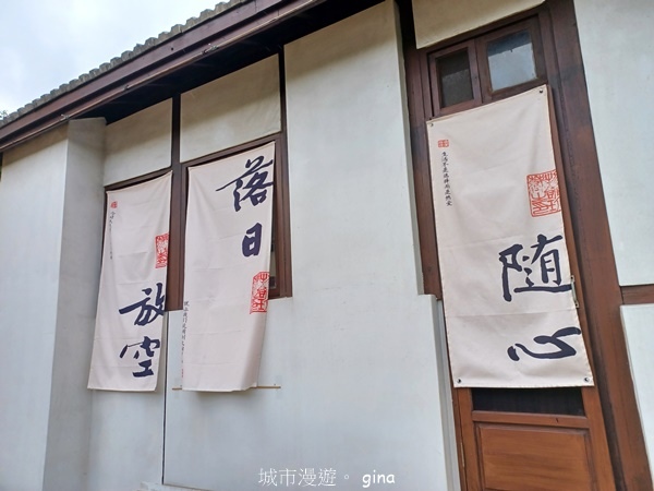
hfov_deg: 69.4
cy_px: 246
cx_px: 327
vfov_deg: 54.9
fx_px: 472
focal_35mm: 25
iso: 64
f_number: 1.8
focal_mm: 4.6
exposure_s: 1/120
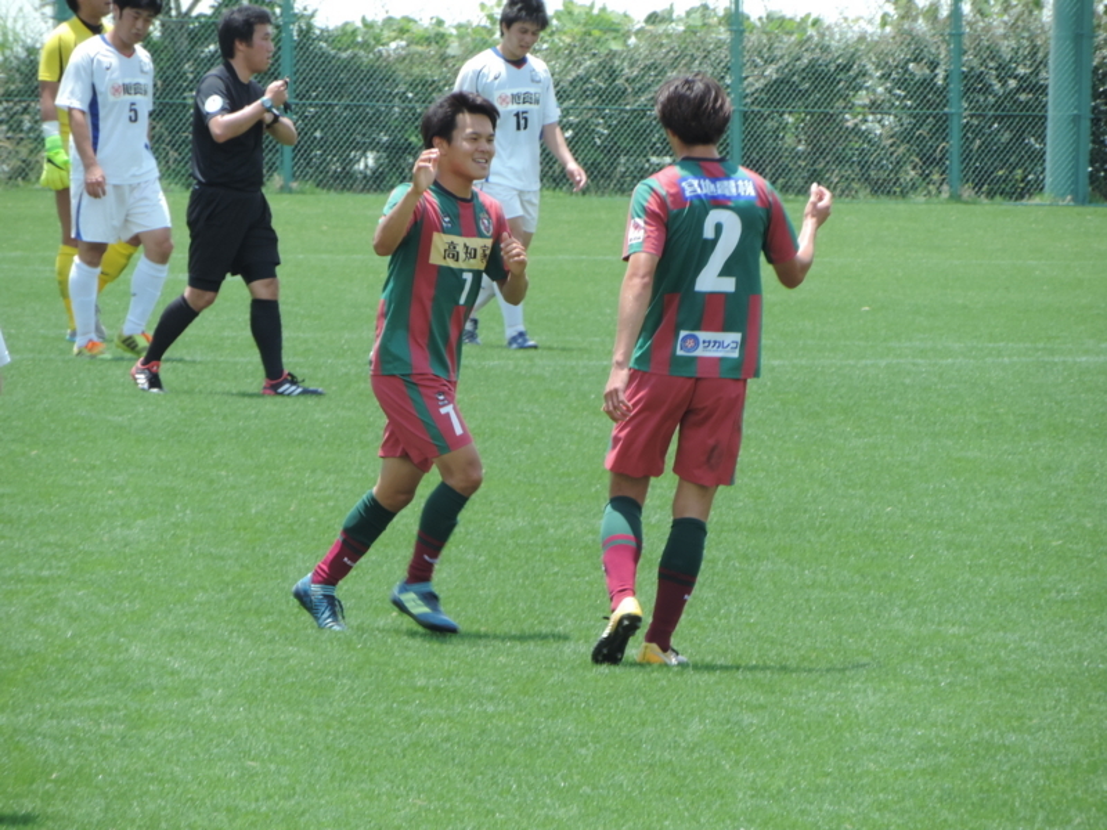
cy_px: 415
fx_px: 15990
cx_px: 554
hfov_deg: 4.0
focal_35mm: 500
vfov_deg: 3.0
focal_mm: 89.1
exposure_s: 1/250
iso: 110
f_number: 4.9
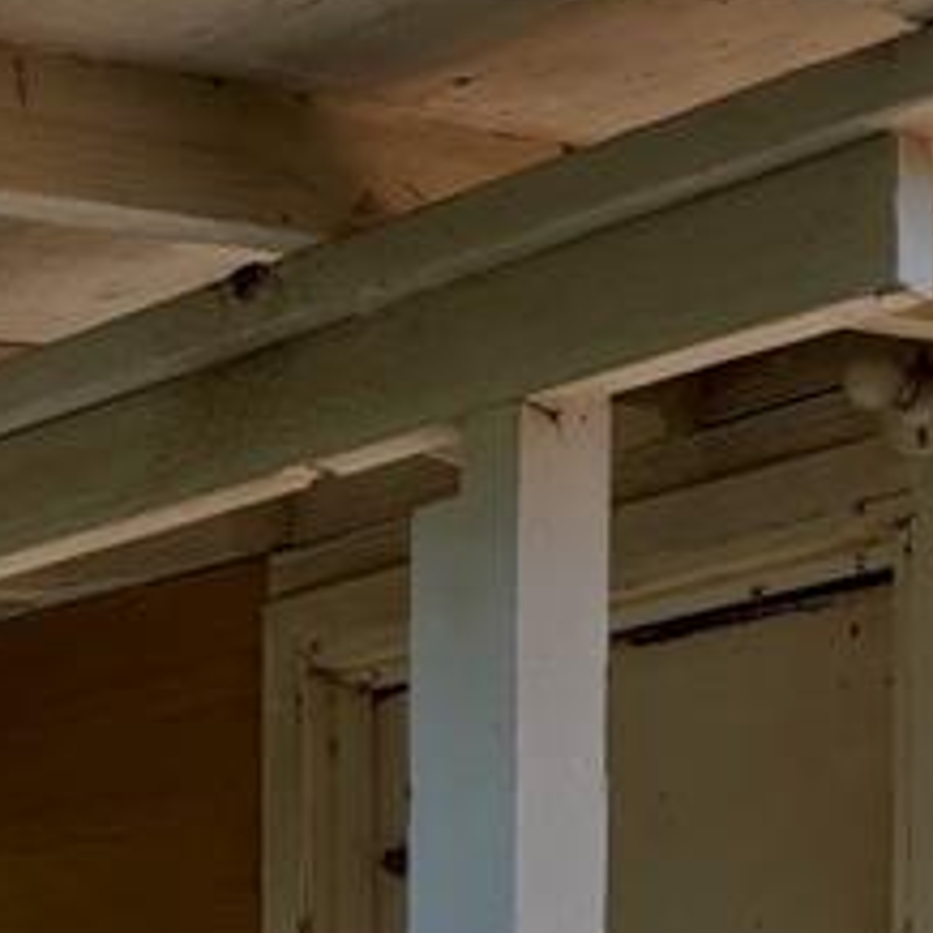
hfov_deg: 16.1
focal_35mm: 108
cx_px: 522
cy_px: 1271
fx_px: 3293
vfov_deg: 15.2
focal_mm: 5.96
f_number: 1.6
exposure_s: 1/2571
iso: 50
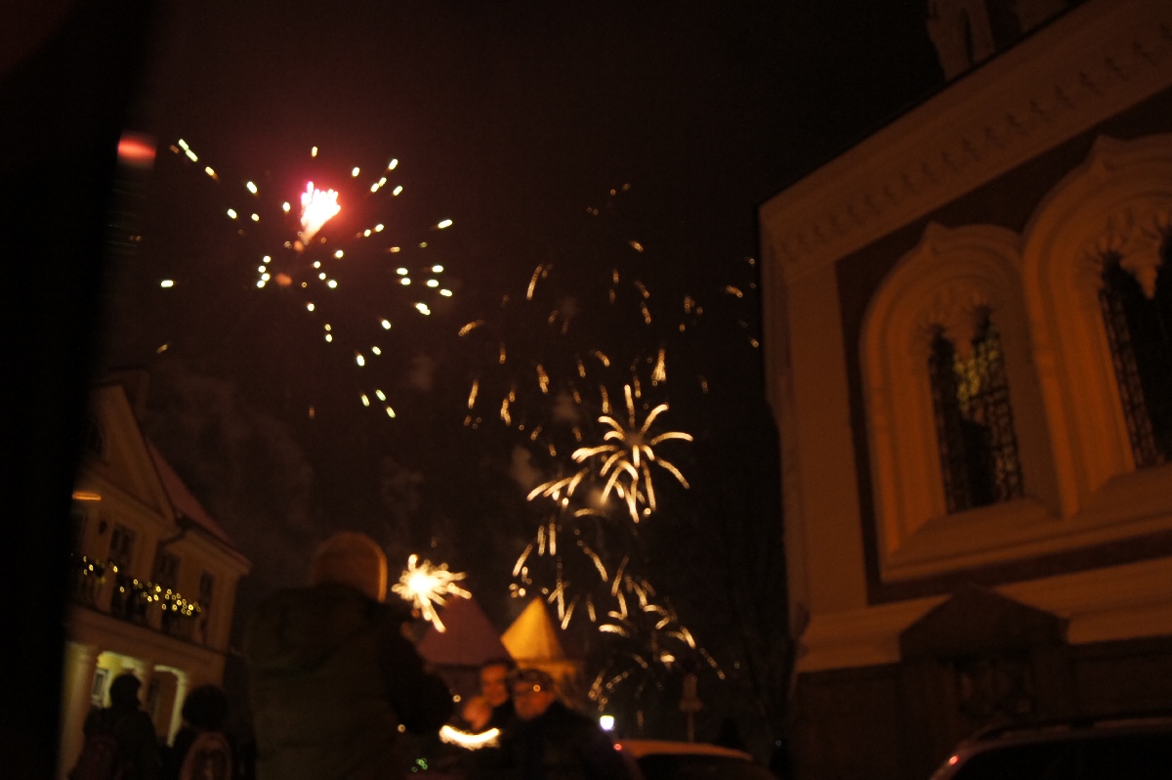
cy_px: 390
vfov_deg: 47.9
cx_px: 586
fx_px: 878
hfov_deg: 67.4
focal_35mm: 27
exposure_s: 1/25
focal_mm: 18
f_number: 3.5
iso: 800
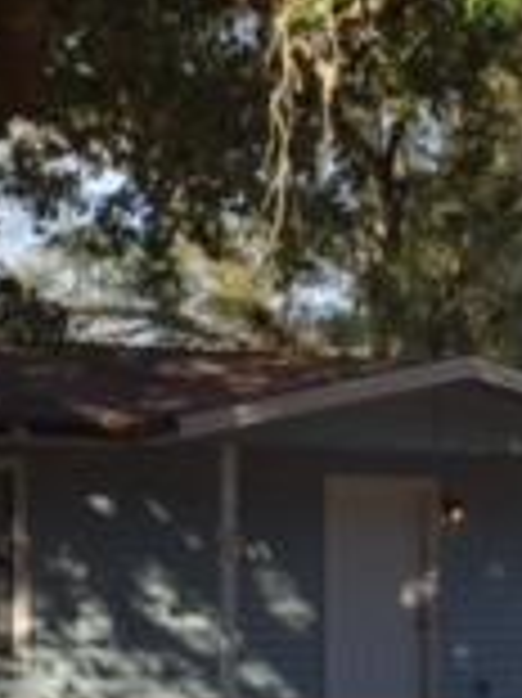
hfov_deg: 12.2
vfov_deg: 16.2
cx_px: 468
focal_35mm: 120
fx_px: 2416
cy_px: 608
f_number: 2.2
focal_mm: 4.15
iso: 32
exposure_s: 1/791
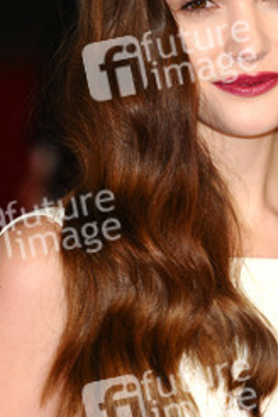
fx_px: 4944
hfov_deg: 3.2
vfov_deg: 4.8
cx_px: 220
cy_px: 146
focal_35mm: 427
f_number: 4.5
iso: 320
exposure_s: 1/250
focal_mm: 175
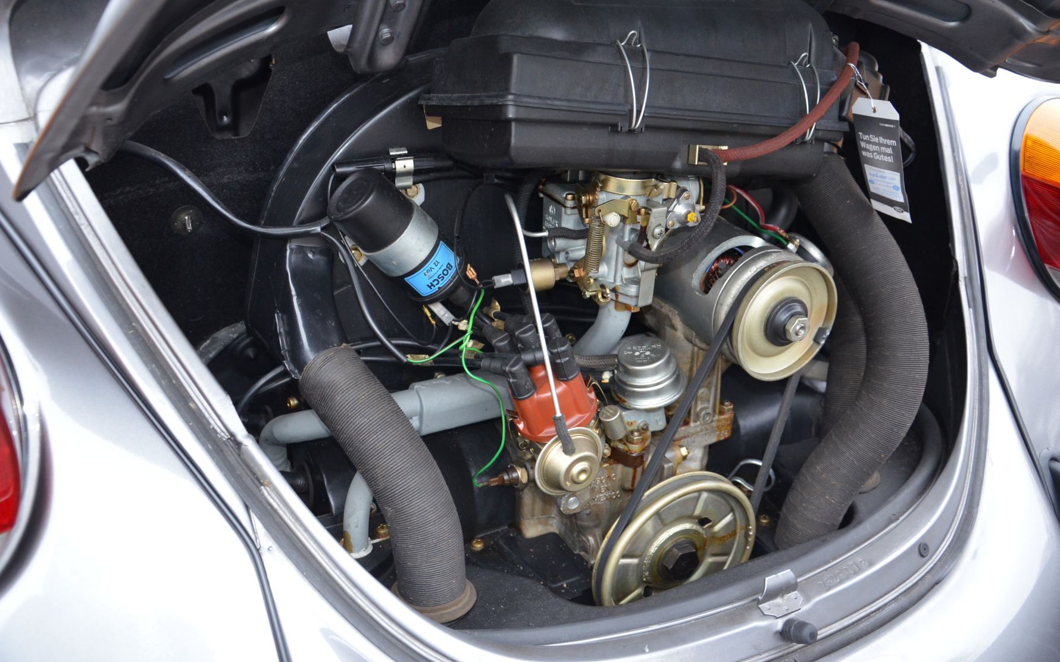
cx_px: 530
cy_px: 310
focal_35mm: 37
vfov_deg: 34.4
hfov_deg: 52.8
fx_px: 1069
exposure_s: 1/60
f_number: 3.8
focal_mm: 24
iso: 1100
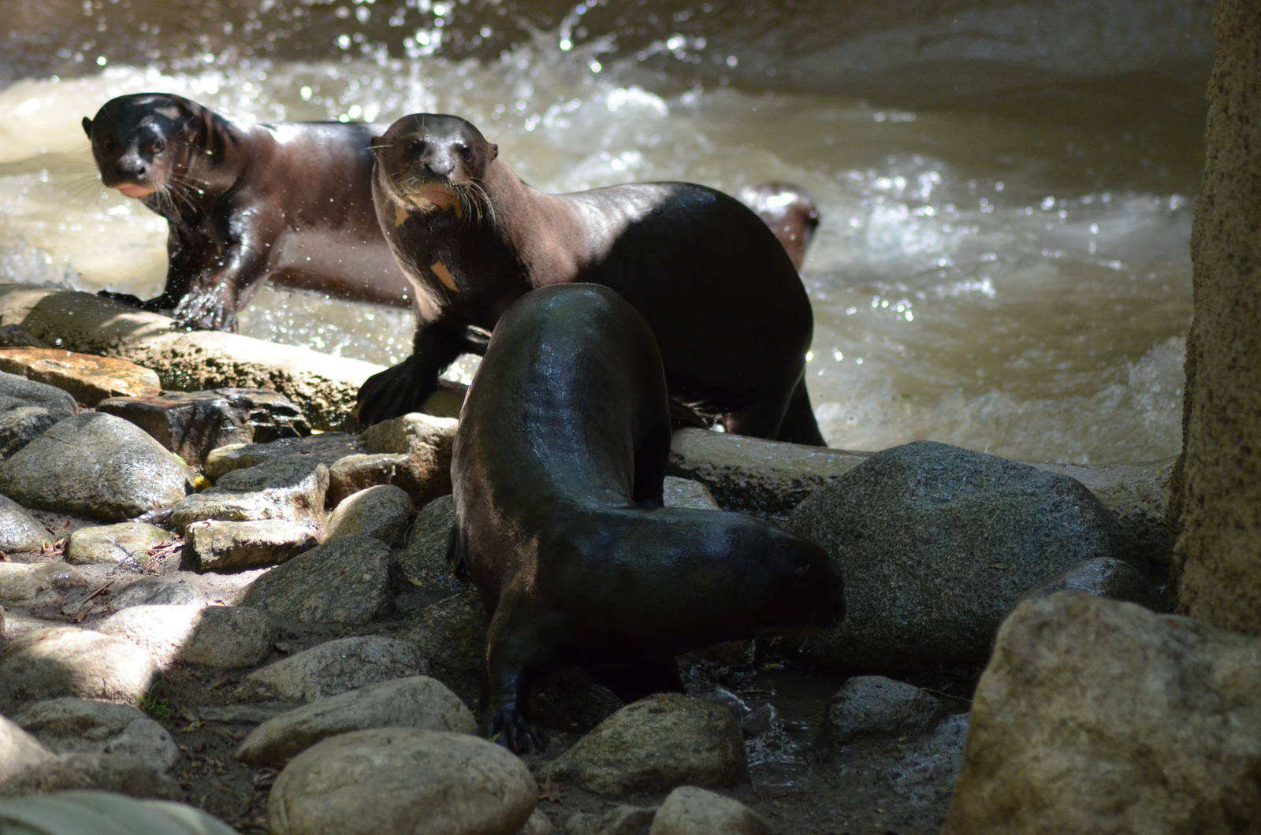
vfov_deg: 4.9
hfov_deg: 7.4
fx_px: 9701
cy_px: 418
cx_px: 630
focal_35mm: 278
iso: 1250
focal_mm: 185
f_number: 4.5
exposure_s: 1/500
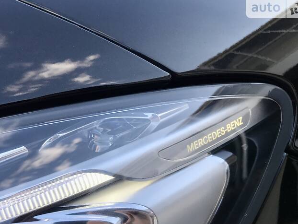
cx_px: 130
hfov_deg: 51.2
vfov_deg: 39.5
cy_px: 136
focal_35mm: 36
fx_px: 310
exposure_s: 1/499
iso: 20
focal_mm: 4
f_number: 1.8
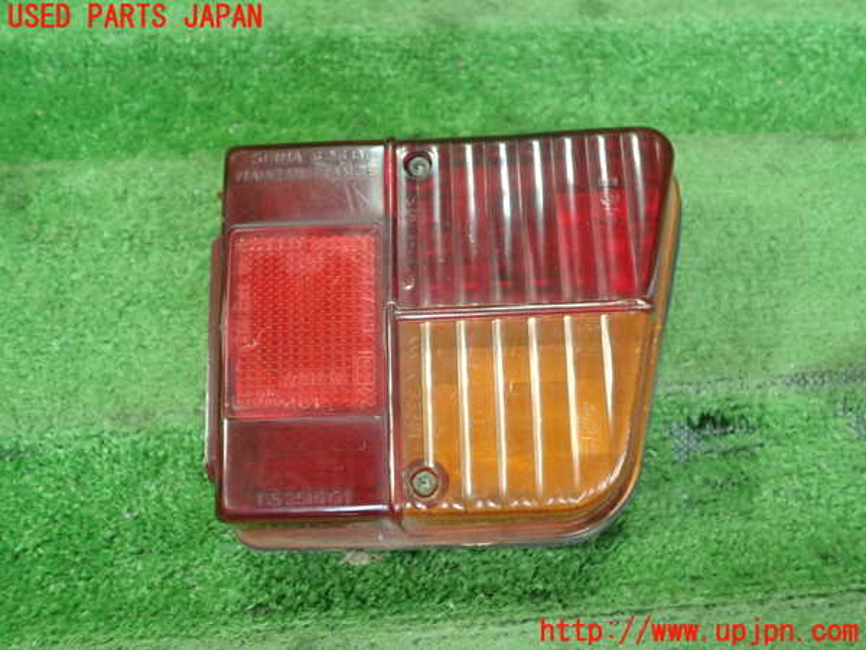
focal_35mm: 30
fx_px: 751
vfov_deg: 46.8
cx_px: 433
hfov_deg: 60.0
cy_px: 325
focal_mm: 5.5
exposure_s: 1/125
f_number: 2.3
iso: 320
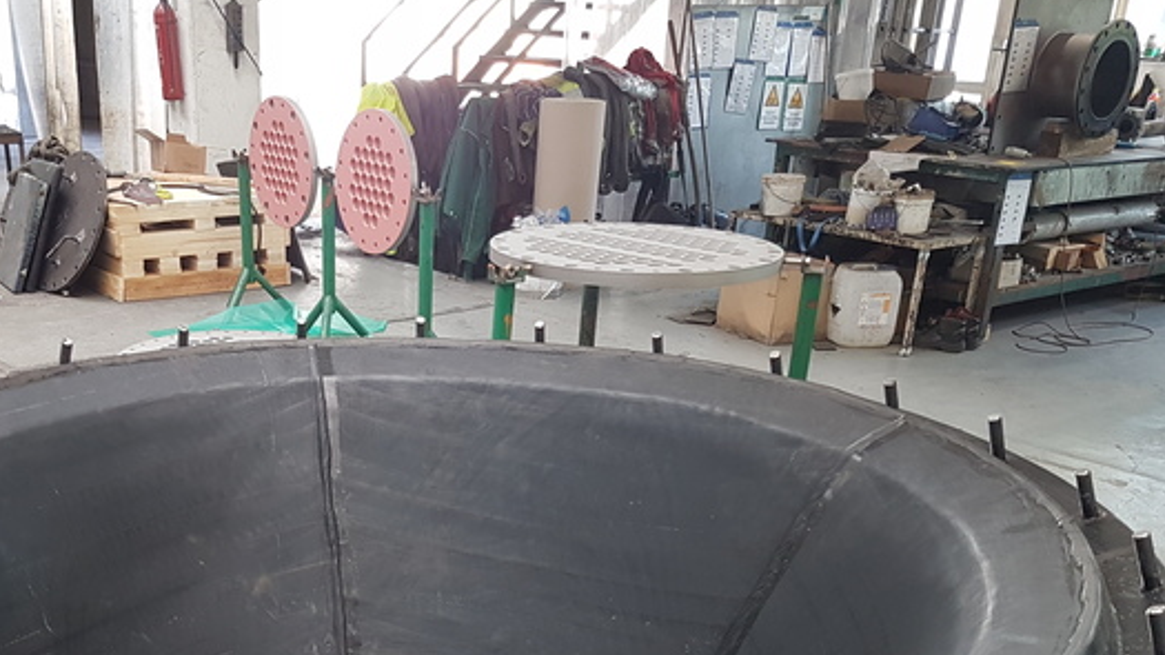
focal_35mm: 41
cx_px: 428
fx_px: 1266
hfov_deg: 48.9
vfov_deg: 27.7
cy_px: 619
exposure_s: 1/50
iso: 80
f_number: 1.7
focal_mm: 4.2
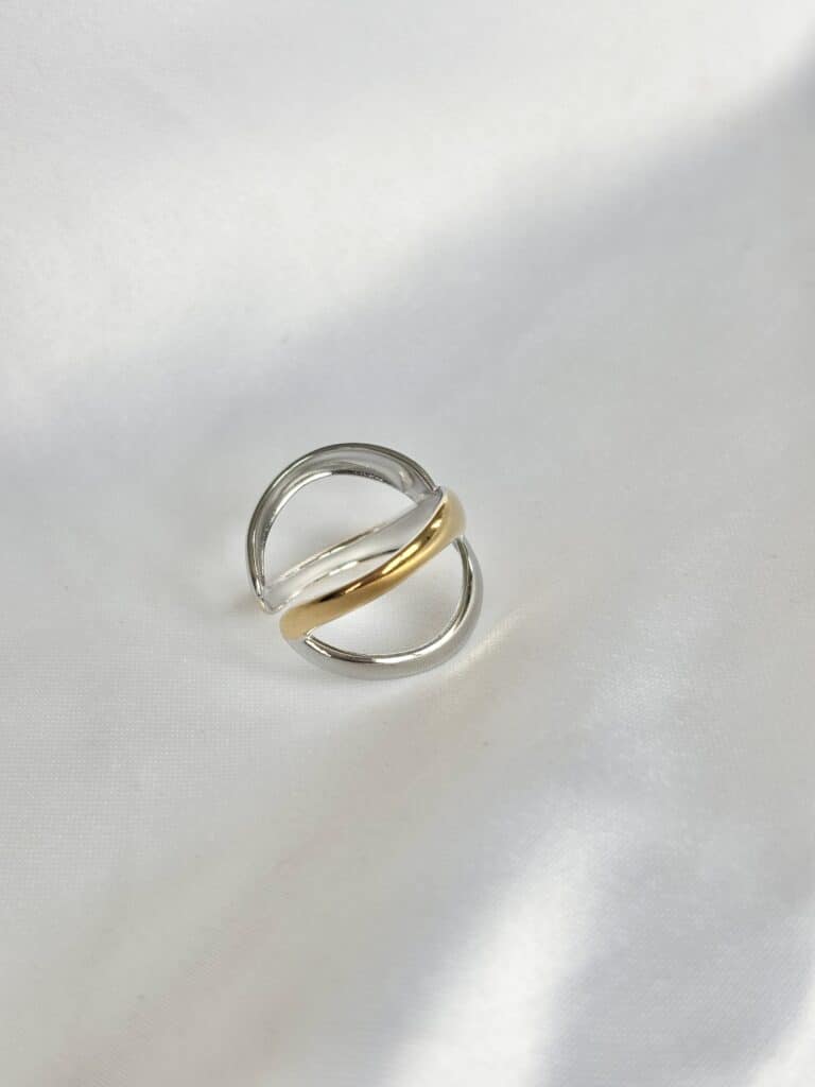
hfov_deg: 28.0
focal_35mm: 52
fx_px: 1632
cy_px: 544
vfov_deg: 36.8
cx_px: 408
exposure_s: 1/203
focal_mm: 5.96
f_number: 1.6
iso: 32
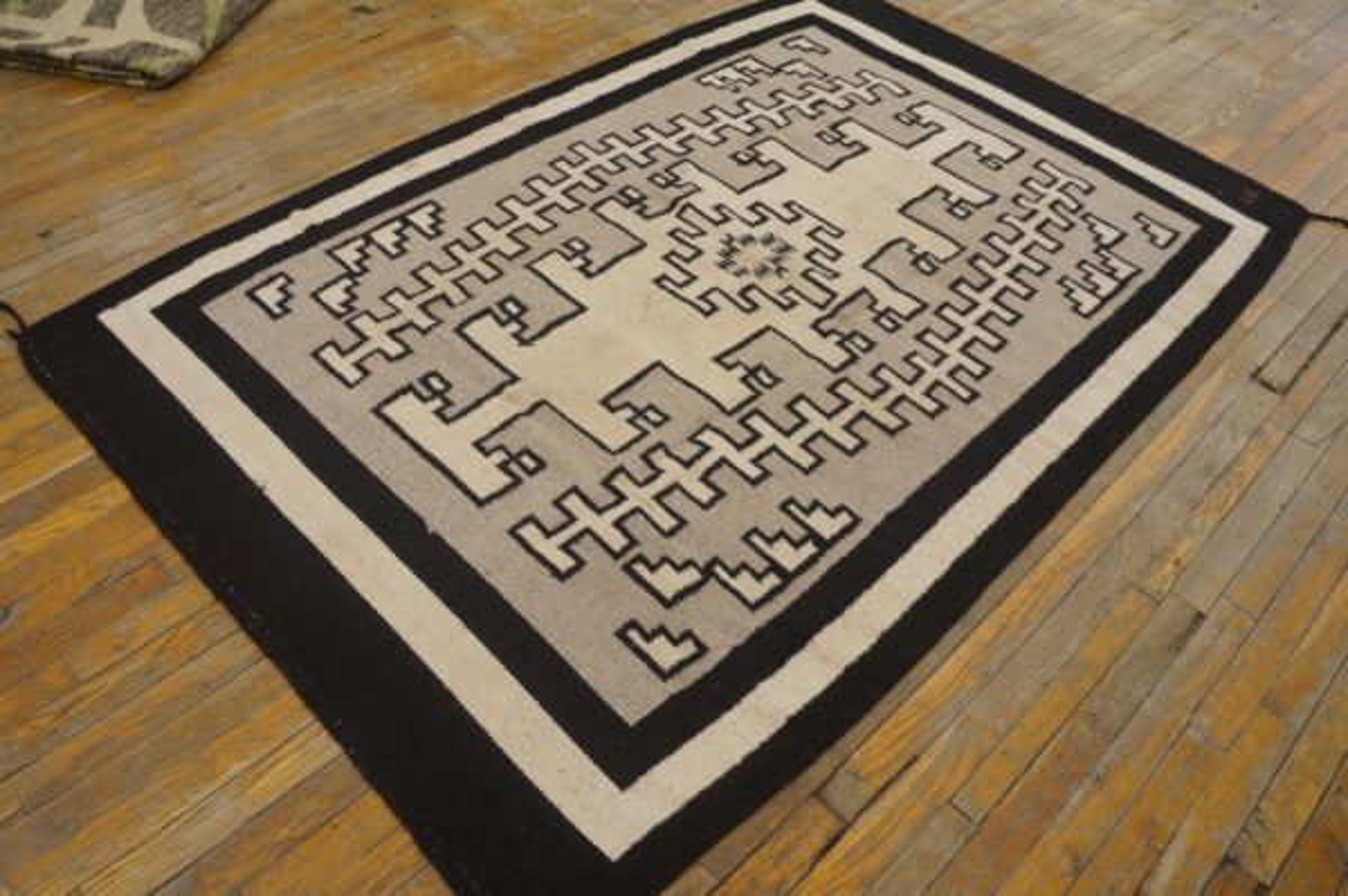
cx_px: 674
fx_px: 1010
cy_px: 448
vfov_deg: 47.9
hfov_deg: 67.4
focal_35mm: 27
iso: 800
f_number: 4
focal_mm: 18
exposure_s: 1/60
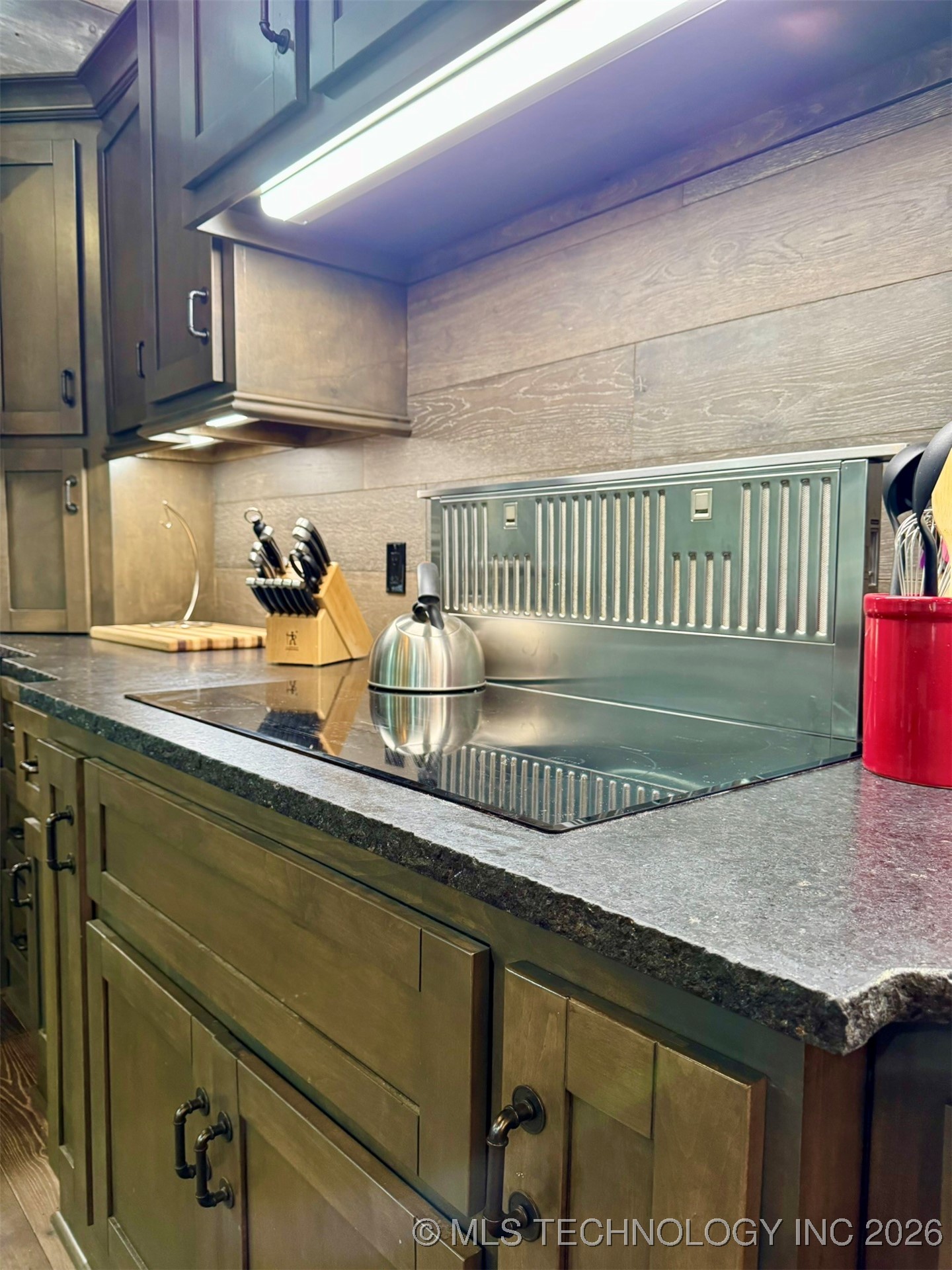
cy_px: 635
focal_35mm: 24
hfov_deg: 56.8
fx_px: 880
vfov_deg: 71.6
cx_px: 476
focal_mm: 6.76
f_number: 1.78
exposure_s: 1/40
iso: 640
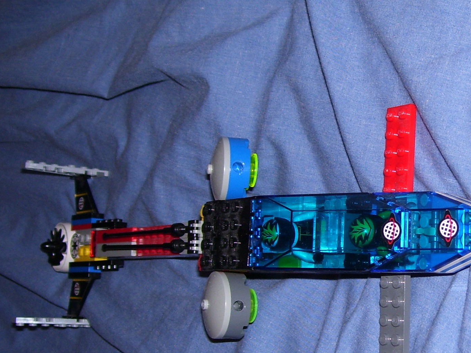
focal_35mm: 69
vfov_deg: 21.3
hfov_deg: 27.4
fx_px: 939
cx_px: 404
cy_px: 215
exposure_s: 1/60
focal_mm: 6
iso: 80
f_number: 2.7
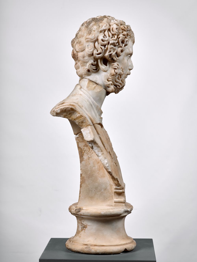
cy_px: 131
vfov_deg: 30.7
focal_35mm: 63
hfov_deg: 23.3
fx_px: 478
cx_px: 98
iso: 100
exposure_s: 1/125
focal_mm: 80
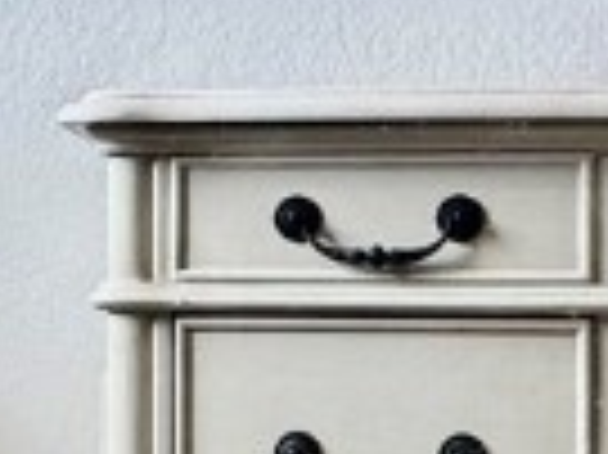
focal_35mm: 106
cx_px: 212
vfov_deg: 13.9
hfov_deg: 18.5
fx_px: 1860
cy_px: 252
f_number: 2.2
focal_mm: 2.22
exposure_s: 1/99
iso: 200
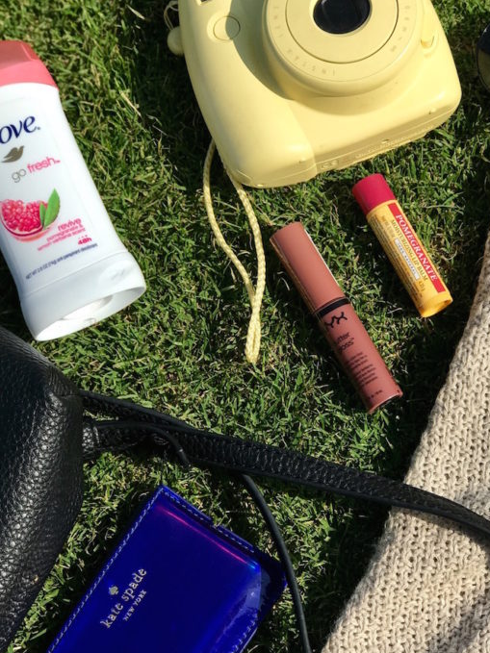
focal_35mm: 86
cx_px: 300
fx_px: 1624
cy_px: 322
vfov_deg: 22.8
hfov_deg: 17.1
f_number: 2.8
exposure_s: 1/1212
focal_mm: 6.6
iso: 20
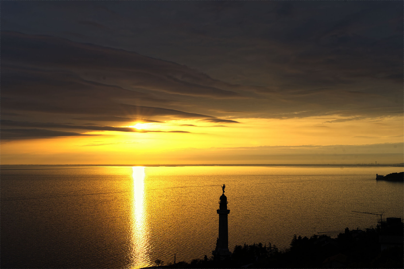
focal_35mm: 50
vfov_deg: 27.0
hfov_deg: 39.6
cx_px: 202
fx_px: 561
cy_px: 134
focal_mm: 50
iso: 64
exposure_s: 1/100
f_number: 11
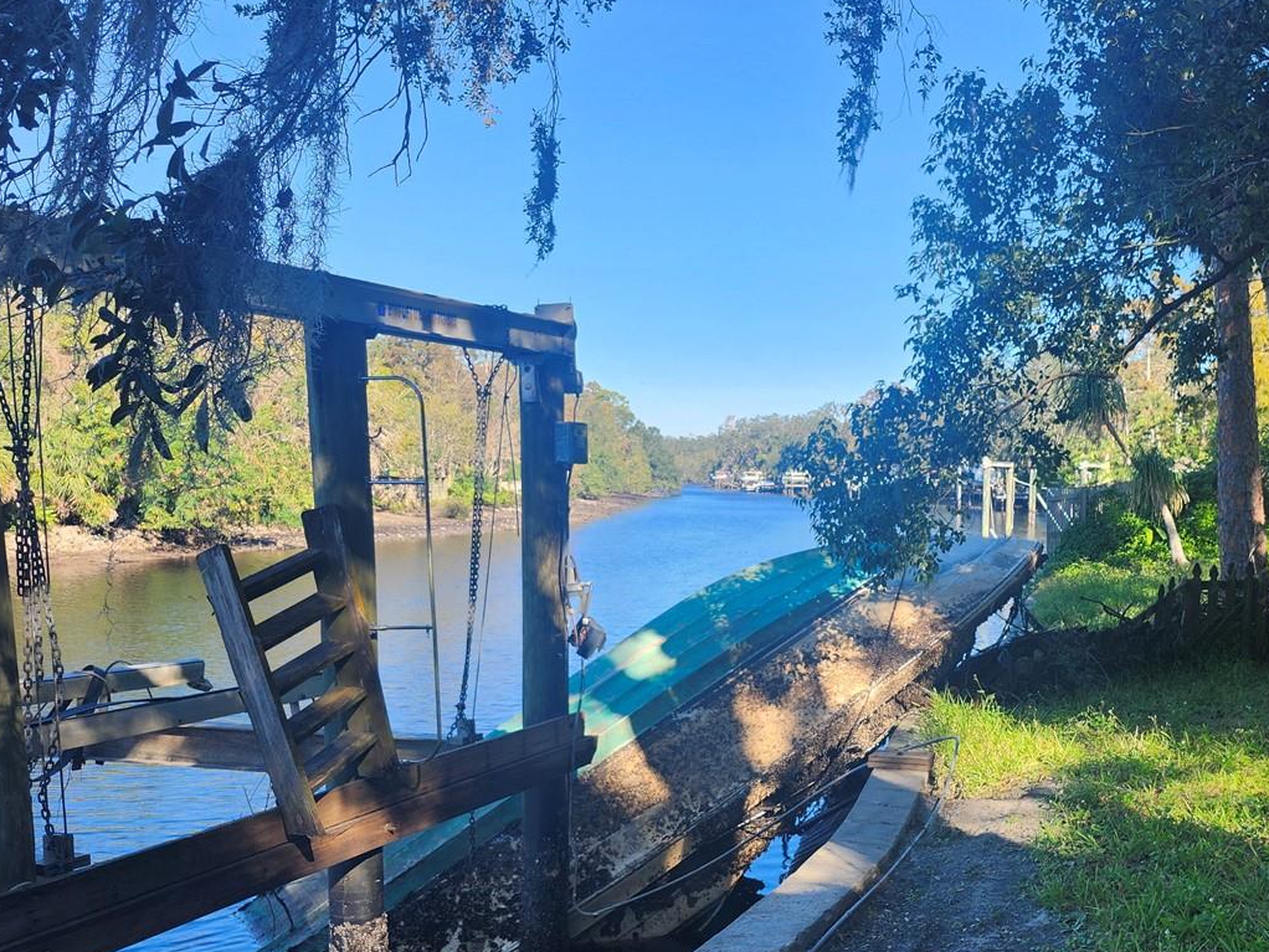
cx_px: 860
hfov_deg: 50.3
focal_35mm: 36
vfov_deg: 39.2
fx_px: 1320
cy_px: 633
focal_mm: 5.54
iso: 25
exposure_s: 1/449
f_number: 1.8
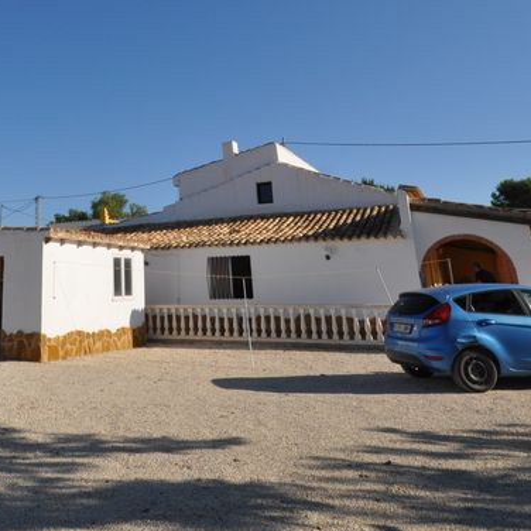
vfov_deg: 48.1
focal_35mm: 32
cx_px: 115
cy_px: 102
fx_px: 555
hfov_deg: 48.5
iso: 200
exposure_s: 1/200
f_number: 18
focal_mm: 10
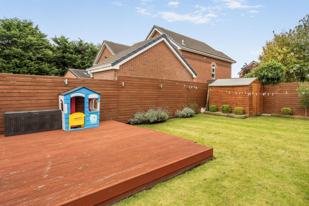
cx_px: 191
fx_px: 172
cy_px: 98
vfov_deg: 61.8
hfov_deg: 82.6
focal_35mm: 20
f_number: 6.3
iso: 250
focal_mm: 16
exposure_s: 1/200
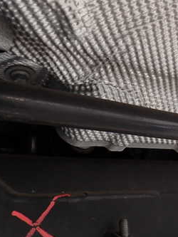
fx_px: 308
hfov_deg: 28.6
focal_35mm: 45
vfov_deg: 41.8
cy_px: 92
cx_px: 205
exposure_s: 1/80
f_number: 2.8
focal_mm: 4.5
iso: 100
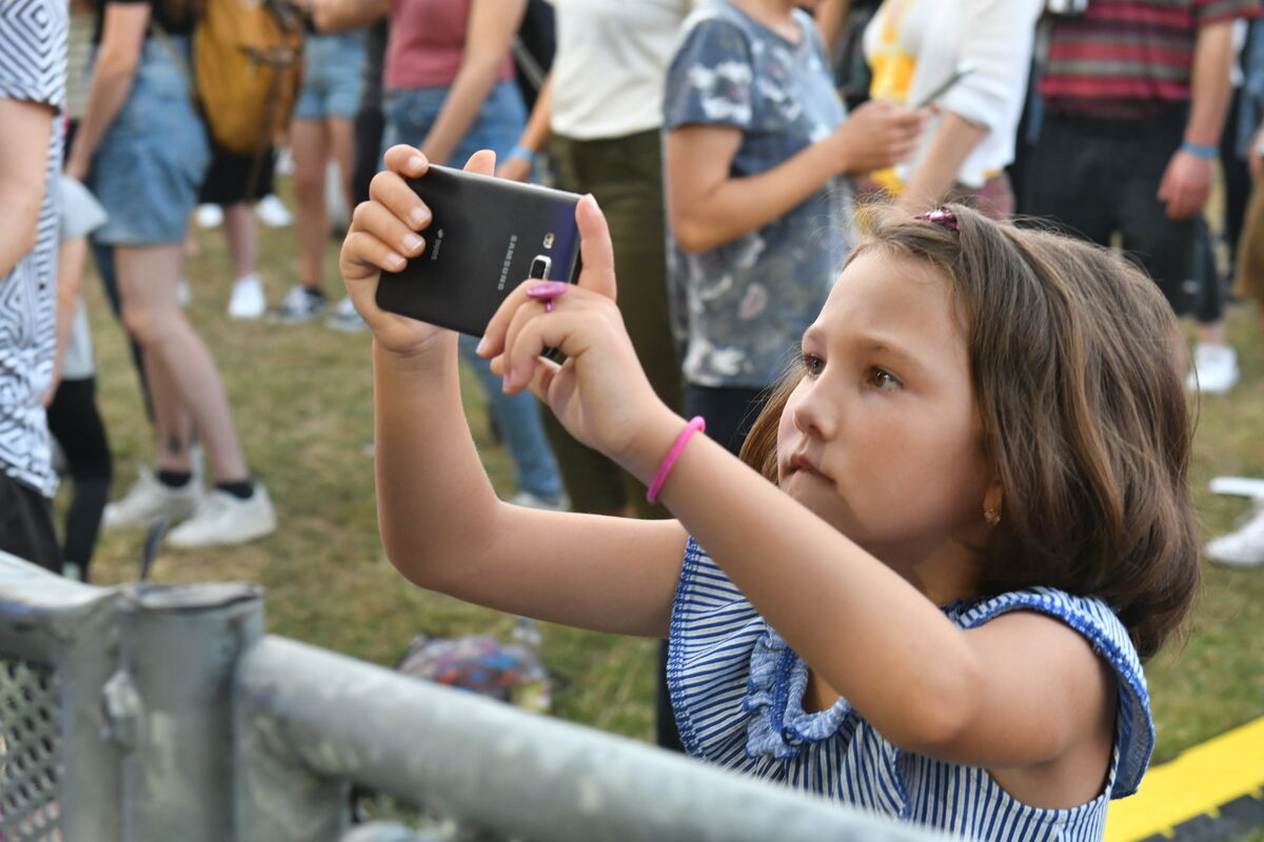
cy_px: 421
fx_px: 2633
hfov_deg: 27.0
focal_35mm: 75
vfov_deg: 18.2
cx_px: 632
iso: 800
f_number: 4.5
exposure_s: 1/80
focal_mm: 50
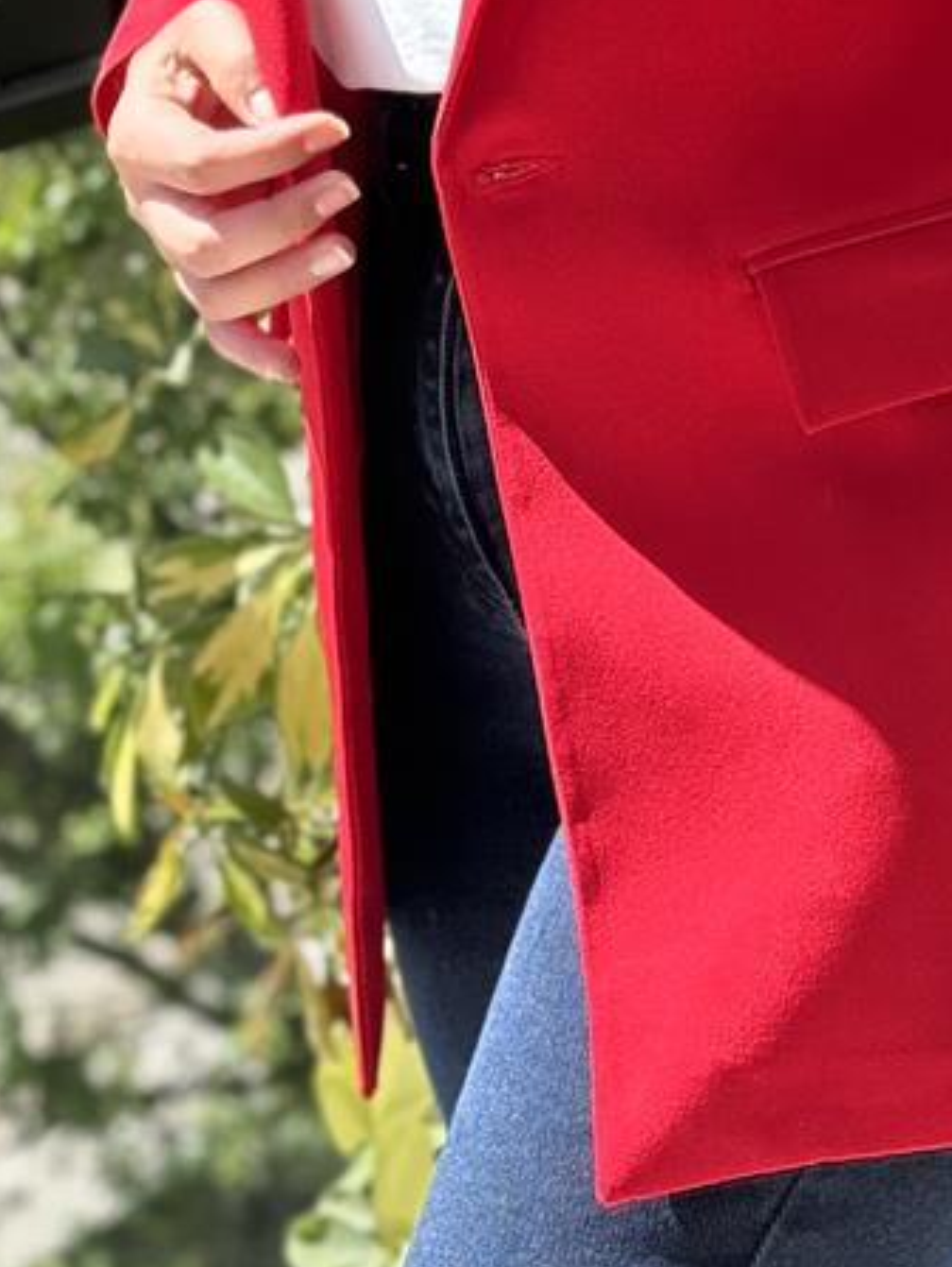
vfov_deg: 13.5
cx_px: 901
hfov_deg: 10.3
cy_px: -129
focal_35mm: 143
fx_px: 5236
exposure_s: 1/308
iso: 64
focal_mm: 6.76
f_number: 1.78
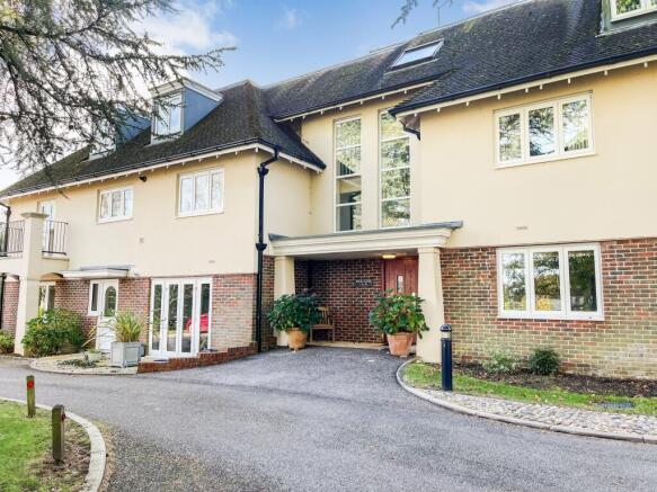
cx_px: 328
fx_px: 474
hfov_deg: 69.4
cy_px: 246
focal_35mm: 25
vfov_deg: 54.9
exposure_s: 1/200
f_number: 1.6
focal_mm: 5.1
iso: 32
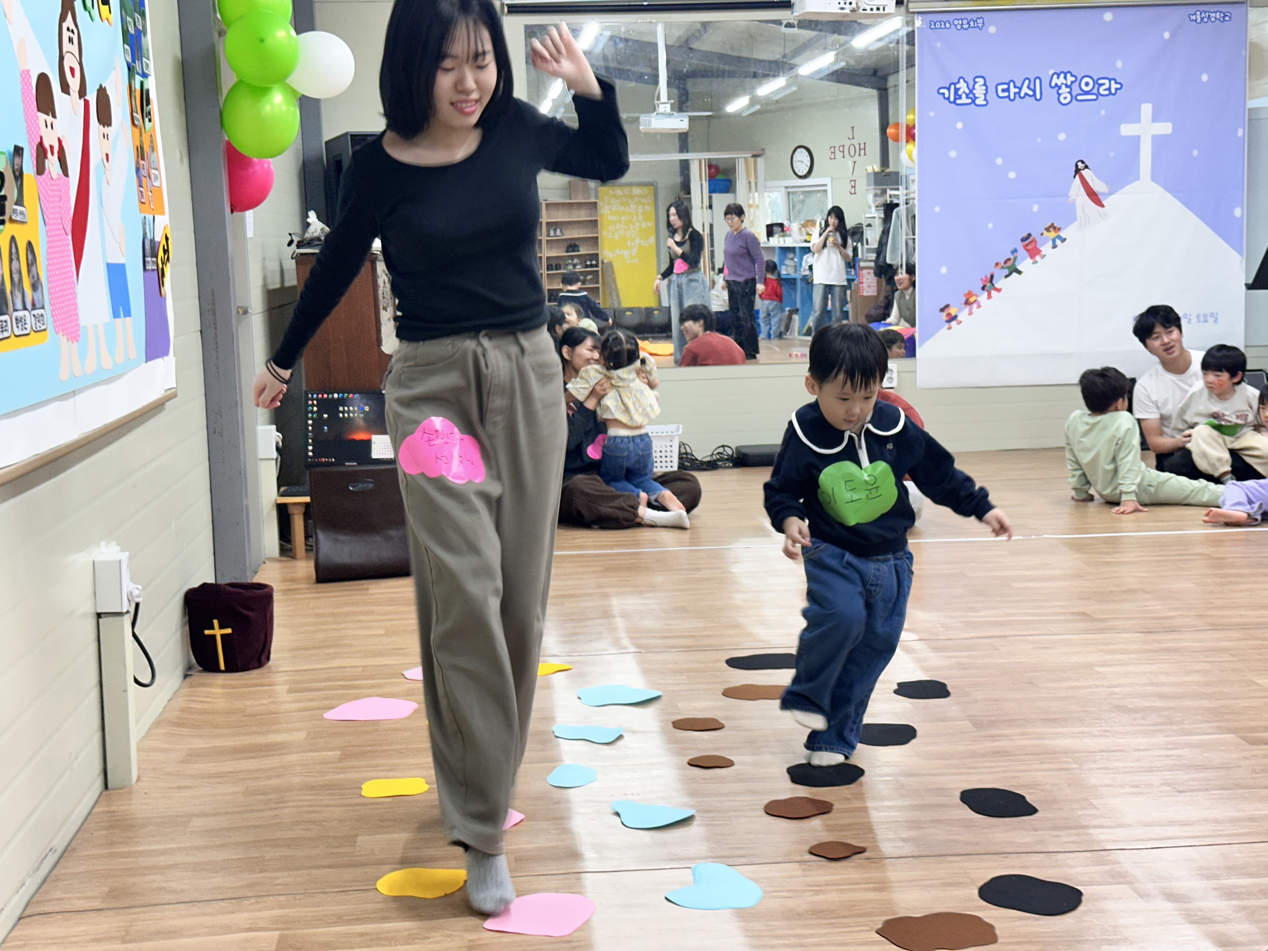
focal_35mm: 48
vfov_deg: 30.3
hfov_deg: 39.7
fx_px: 1758
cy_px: 476
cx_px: 634
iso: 100
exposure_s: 1/60
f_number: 1.78
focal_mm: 6.86
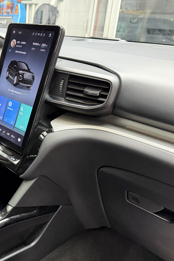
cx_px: 12
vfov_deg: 51.8
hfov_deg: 33.7
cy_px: 143
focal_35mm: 37
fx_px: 268
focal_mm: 6.76
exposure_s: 1/50
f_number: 1.78
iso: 500
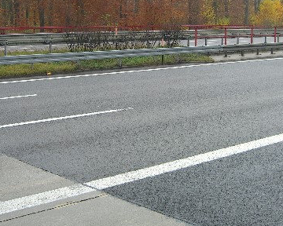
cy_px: 80
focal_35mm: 60
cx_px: 162
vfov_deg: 25.3
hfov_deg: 31.4
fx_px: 503
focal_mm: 7.9
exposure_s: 1/80
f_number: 2.8
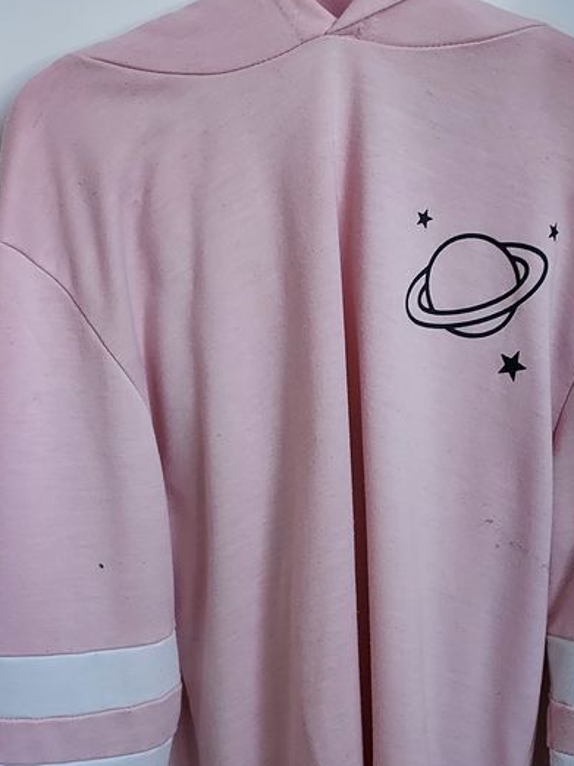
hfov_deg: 31.4
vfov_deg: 40.8
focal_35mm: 46
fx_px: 1018
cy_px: 509
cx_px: 346
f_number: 1.8
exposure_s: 1/60
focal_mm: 4.6
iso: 400
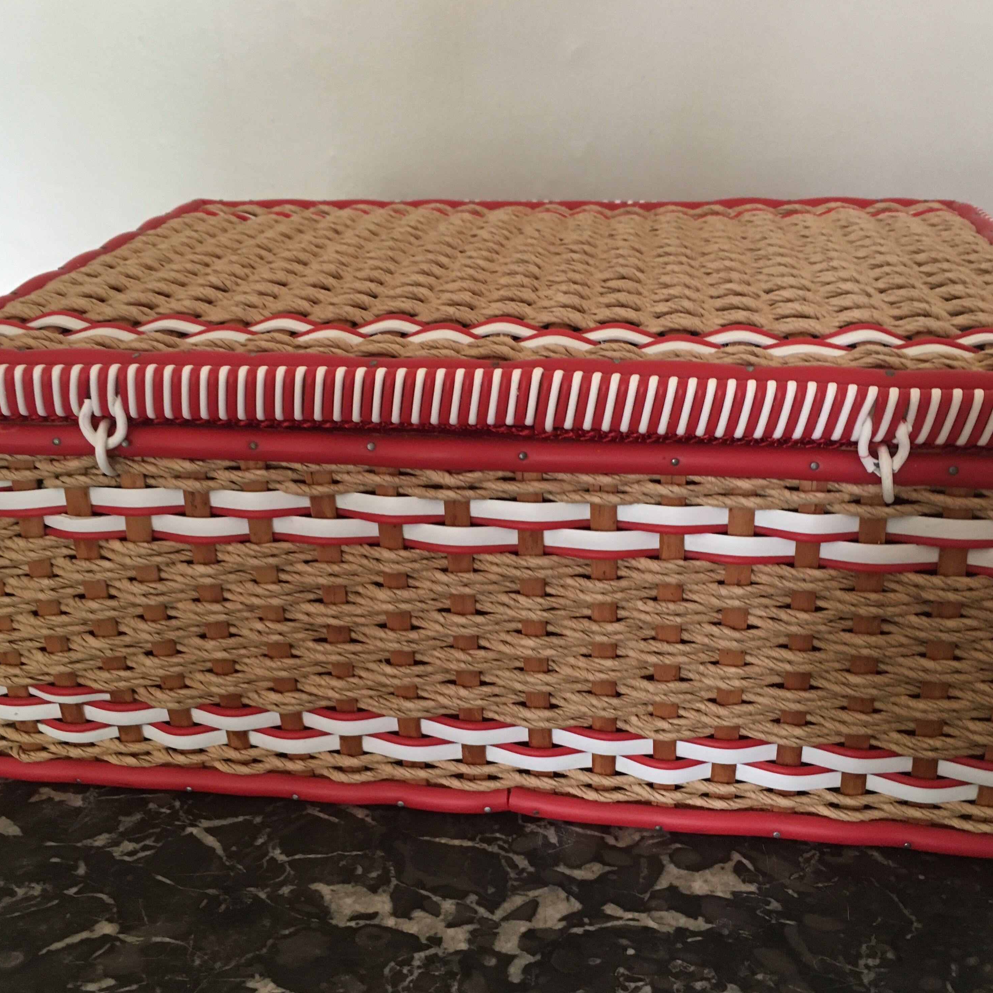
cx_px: 514
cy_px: 497
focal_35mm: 35
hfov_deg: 47.2
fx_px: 1136
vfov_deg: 47.2
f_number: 2.2
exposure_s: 1/33
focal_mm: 4.15
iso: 160
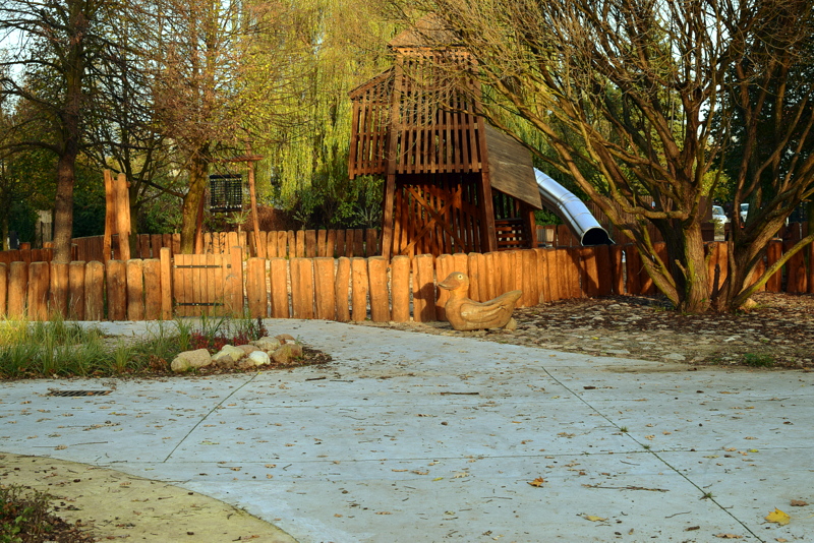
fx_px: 1187
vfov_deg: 25.8
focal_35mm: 52
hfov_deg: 37.8
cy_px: 272
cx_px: 407
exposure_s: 1/125
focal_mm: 35
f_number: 9
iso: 400
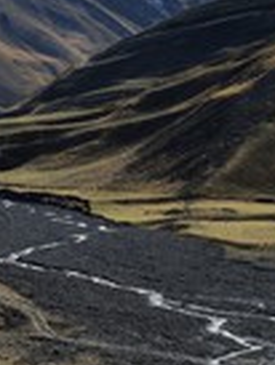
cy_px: 27
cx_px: -238
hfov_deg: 11.1
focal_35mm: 124
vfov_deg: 15.7
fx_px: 1311
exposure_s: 1/800
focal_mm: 42
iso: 400
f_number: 14
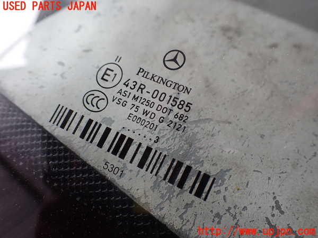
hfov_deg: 60.0
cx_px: 159
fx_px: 276
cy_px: 119
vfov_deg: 46.8
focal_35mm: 30
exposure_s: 1/125
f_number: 2.3
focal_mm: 5.4
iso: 125
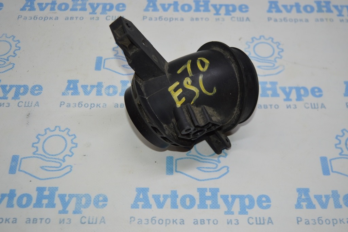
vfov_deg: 28.0
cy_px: 116
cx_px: 174
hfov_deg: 41.1
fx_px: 464
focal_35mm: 48
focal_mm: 32
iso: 400
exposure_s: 1/125
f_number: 4.5
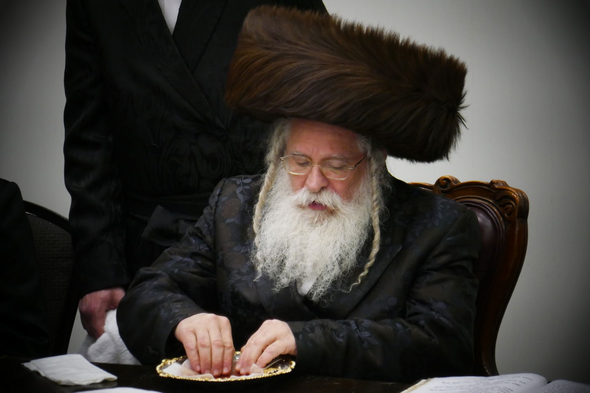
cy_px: 196
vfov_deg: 6.2
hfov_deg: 9.3
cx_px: 295
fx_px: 3621
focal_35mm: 221
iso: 1600
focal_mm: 80.4
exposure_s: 1/80
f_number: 5.9
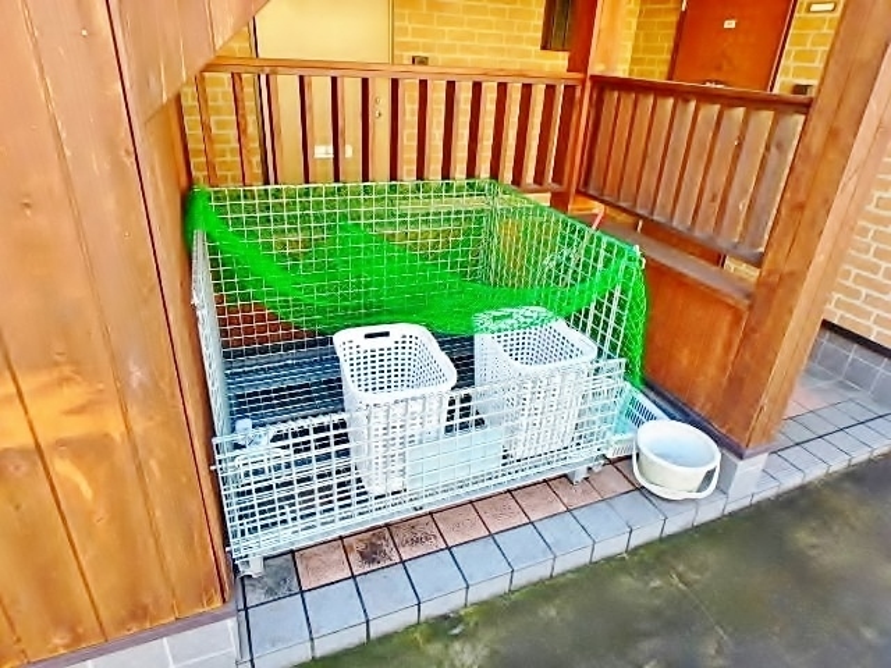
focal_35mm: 21
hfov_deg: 79.0
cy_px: 334
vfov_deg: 63.4
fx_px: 541
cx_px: 446
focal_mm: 3.7
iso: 125
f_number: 3.5
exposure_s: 1/60
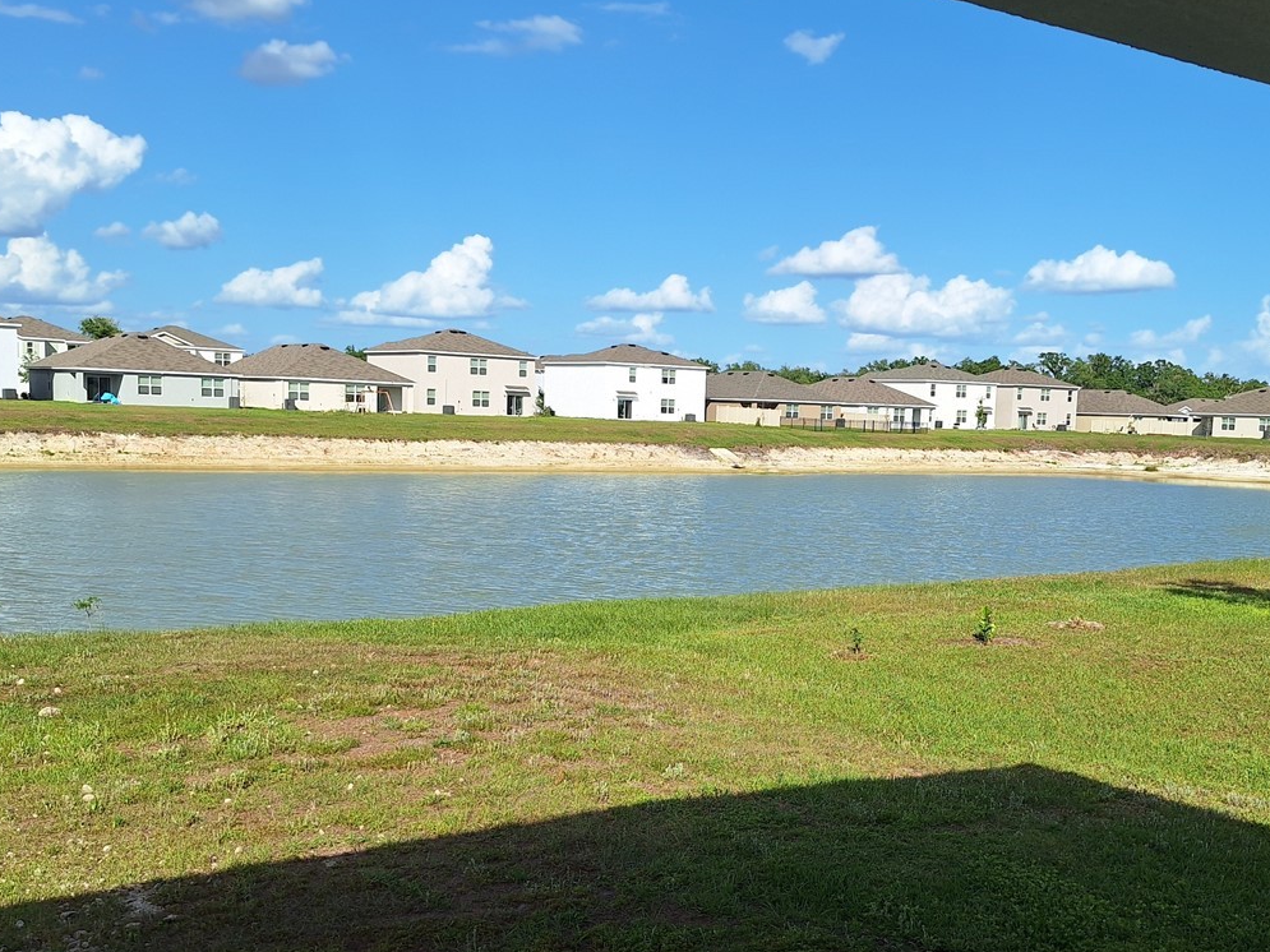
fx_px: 1357
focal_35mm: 37
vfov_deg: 38.6
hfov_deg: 49.9
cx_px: 738
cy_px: 546
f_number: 1.8
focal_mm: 5.54
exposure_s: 1/3125
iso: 40
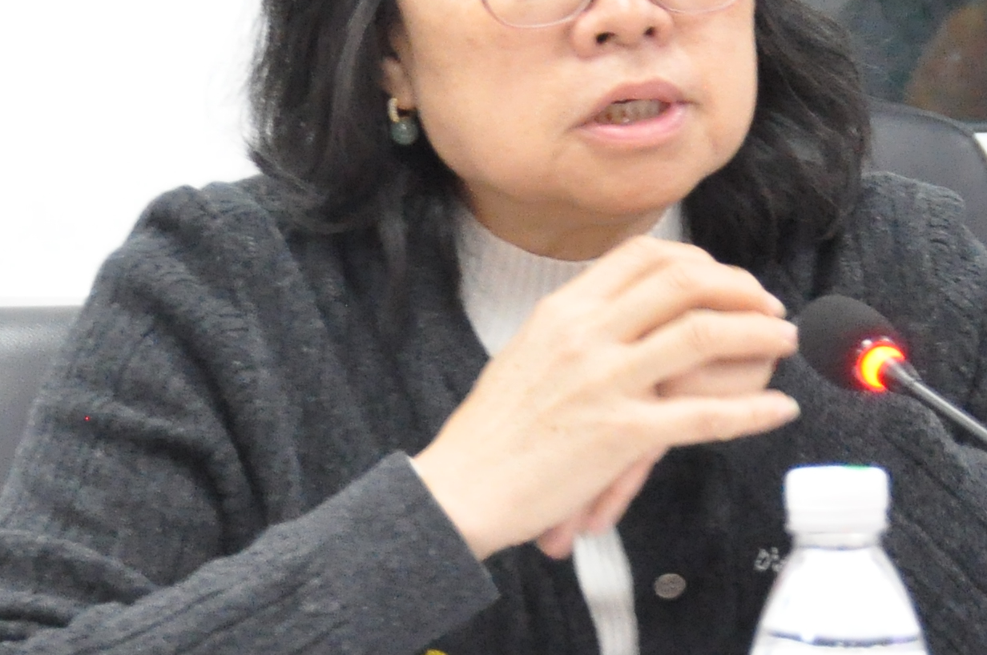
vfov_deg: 5.3
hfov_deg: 7.9
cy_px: 347
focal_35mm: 261
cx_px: 749
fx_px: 7146
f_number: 5
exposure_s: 1/30
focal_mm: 50
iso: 2500
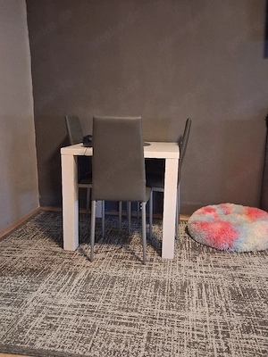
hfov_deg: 51.4
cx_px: 134
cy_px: 178
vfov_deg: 65.3
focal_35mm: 27
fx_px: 279
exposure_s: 1/25
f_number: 1.8
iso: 1000
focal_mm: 4
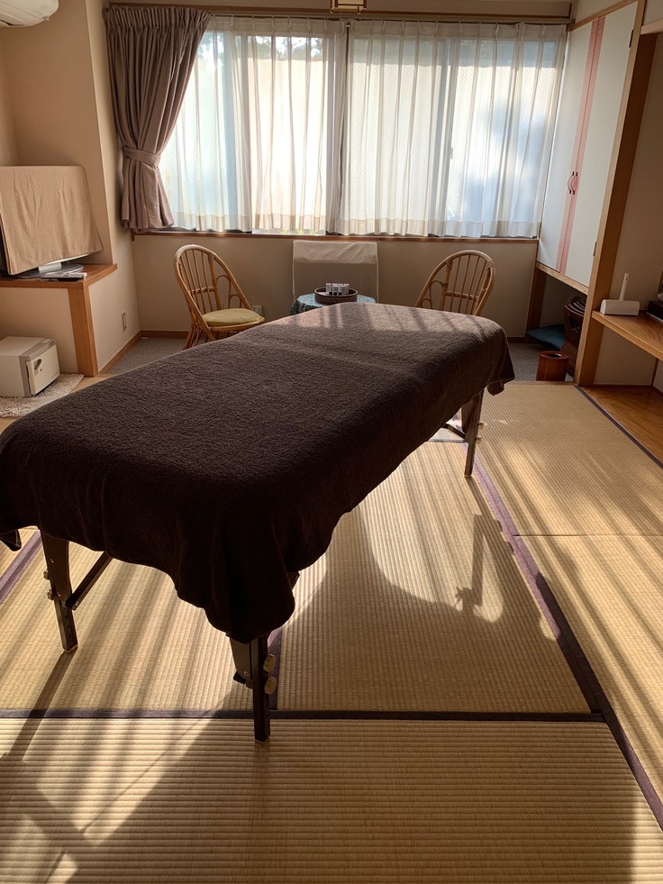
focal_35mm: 26
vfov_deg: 67.3
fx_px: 664
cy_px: 442
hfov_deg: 53.1
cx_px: 332
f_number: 1.8
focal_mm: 4.25
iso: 64
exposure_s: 1/121
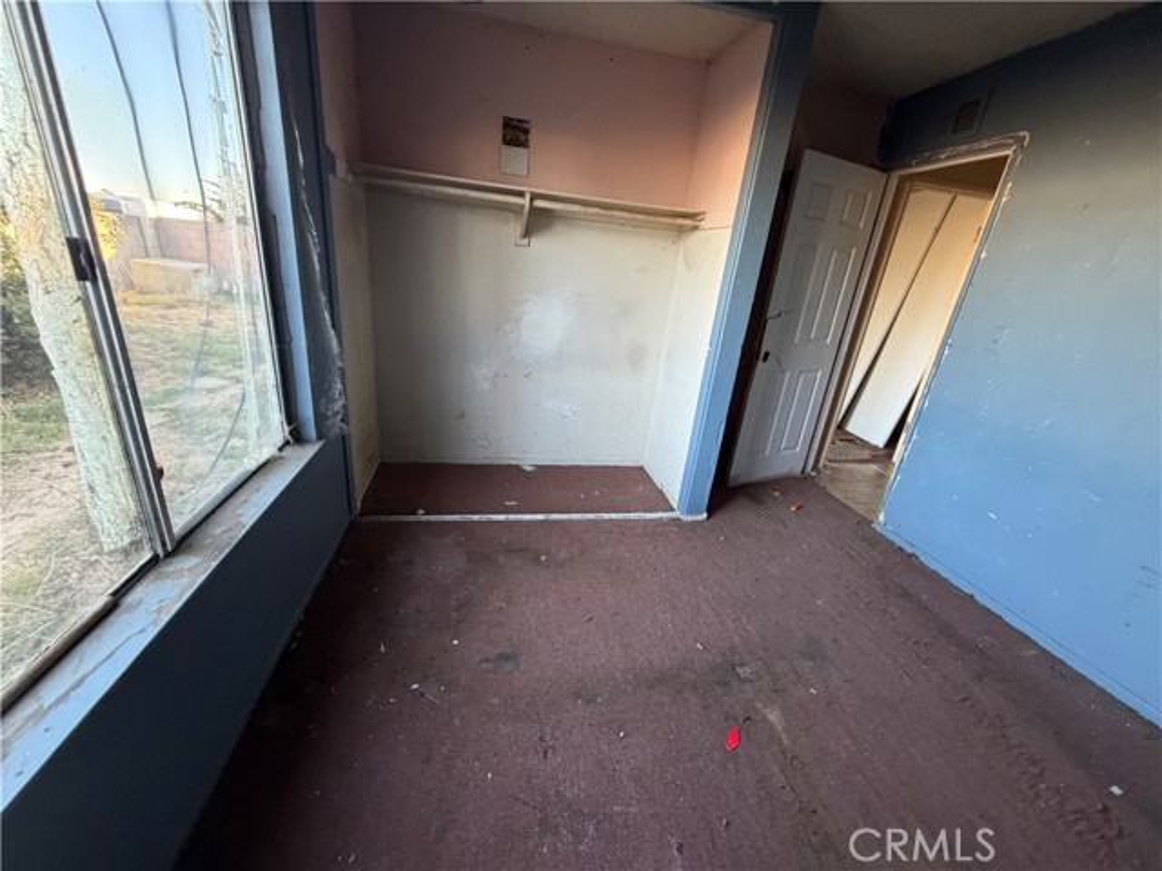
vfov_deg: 85.7
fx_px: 470
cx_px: 581
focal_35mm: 14
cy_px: 436
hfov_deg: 102.1
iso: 320
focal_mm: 2.22
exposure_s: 1/107
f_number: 2.2
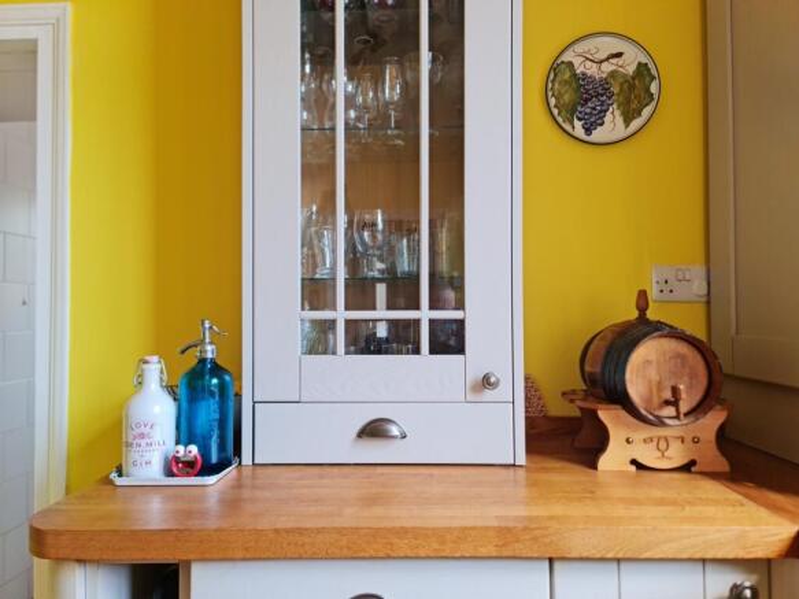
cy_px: 300
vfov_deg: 54.9
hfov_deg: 69.4
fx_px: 577
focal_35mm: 25
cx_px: 400
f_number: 1.8
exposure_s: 1/50
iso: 64
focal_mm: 7
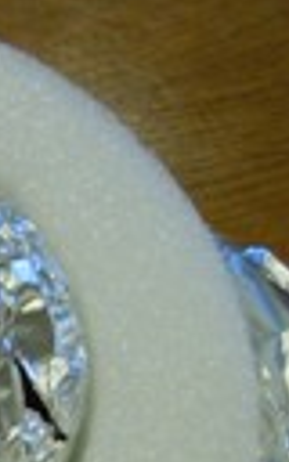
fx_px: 1348
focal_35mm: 107
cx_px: -191
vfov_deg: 18.7
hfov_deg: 11.5
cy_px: 513
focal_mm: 5.4
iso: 400
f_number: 3.5
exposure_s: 1/25
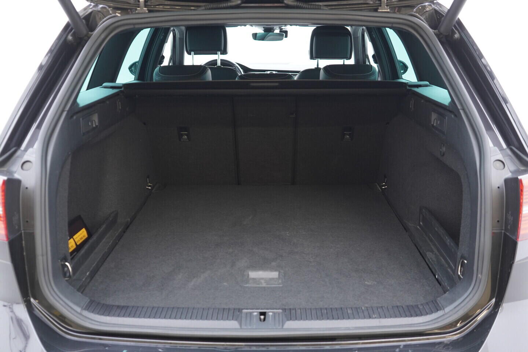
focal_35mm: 36
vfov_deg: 36.9
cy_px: 176
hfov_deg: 53.1
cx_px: 264
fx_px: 528
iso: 500
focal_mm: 24
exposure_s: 1/40
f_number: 2.8
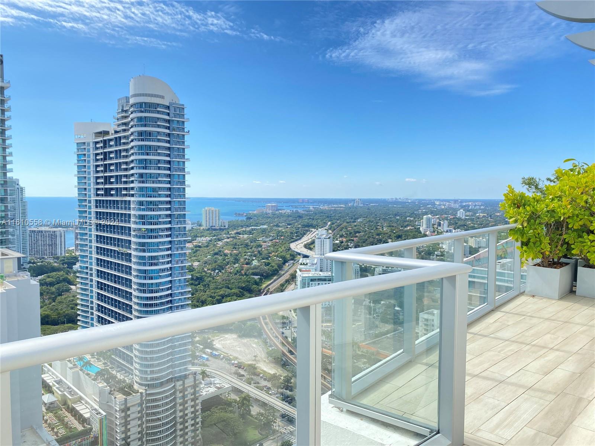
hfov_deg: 67.3
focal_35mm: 26
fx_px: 447
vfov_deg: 53.1
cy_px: 223
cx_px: 298
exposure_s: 1/1103
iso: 32
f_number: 1.8
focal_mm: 4.25
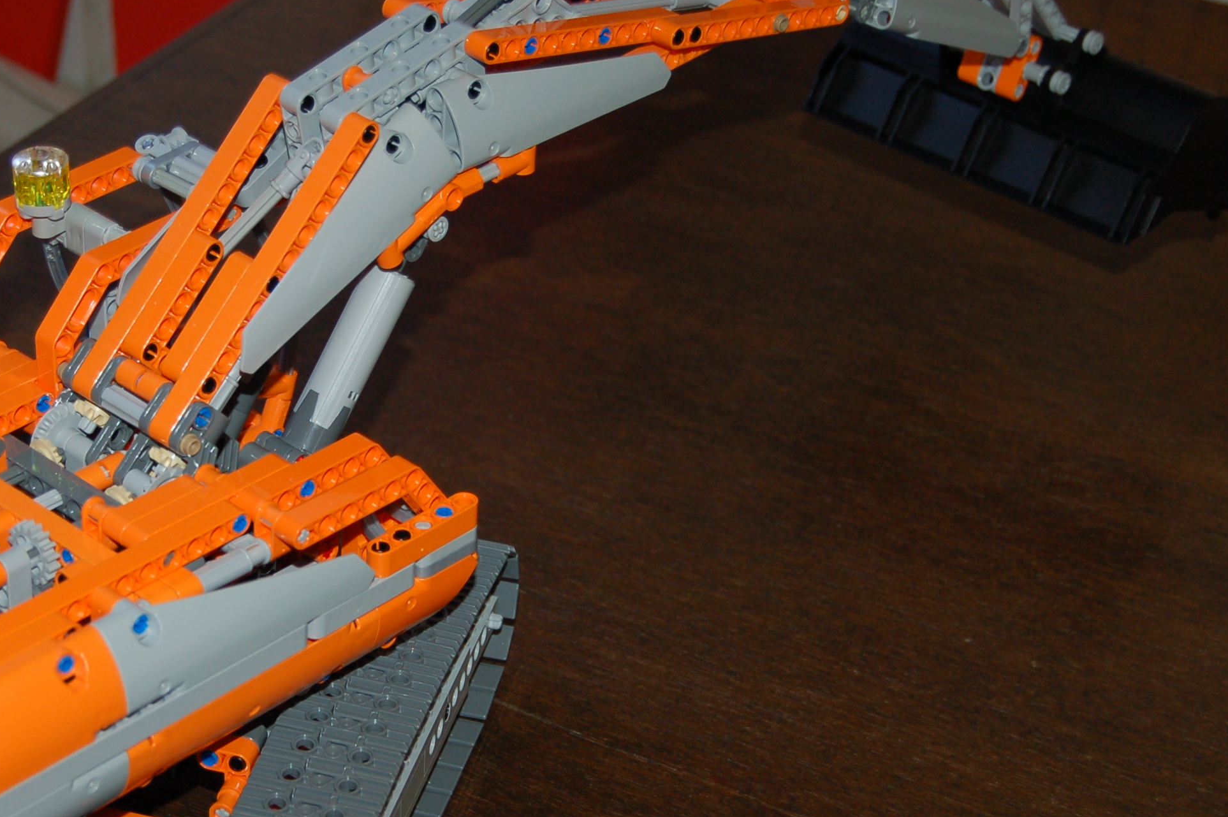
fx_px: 3033
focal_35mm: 89
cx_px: 358
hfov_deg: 22.7
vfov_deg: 15.3
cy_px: 472
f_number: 4.8
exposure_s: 1/60
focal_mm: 38
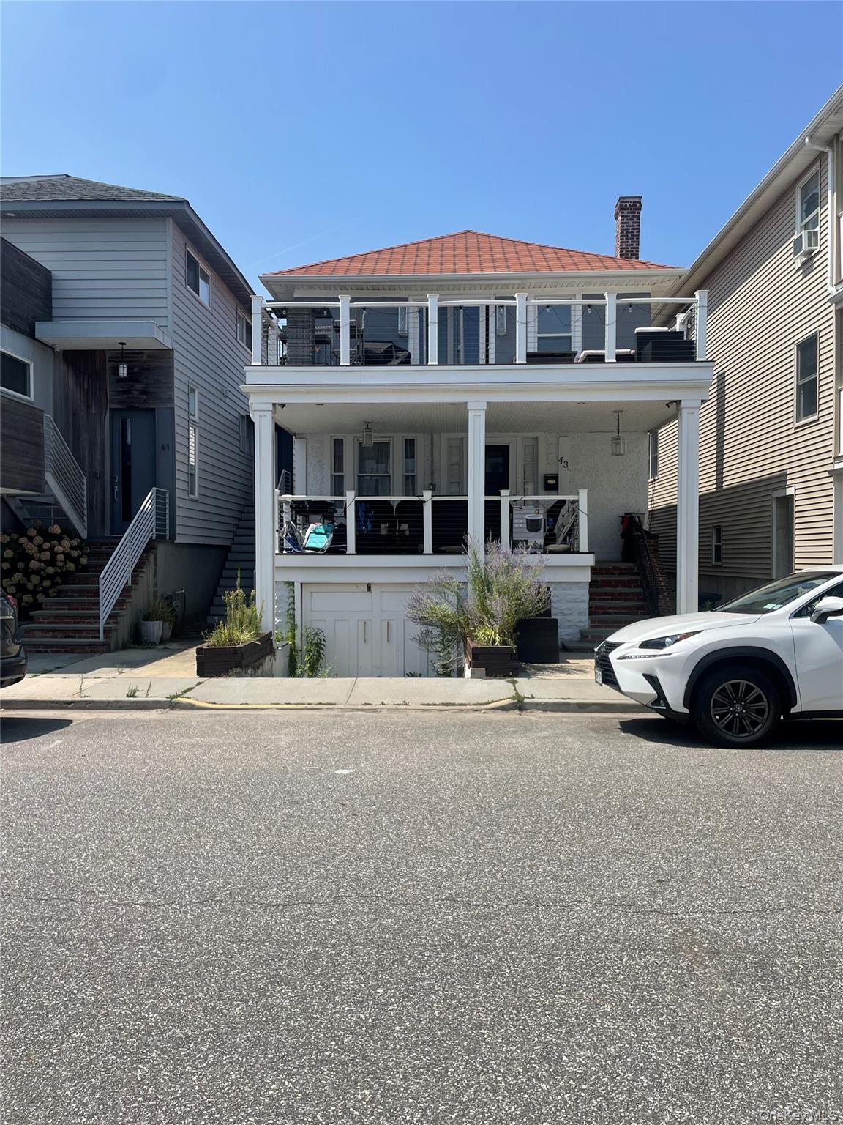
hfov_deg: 53.1
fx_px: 844
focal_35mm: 26
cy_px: 562
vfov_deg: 67.3
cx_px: 422
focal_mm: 4.2
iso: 32
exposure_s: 1/3509
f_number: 1.6
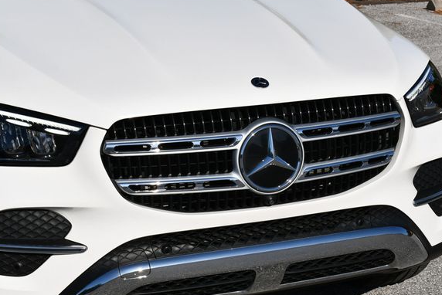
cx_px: 229
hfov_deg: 21.7
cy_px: 154
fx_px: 1155
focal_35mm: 94
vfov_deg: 14.6
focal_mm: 42
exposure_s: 1/400
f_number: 10
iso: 100
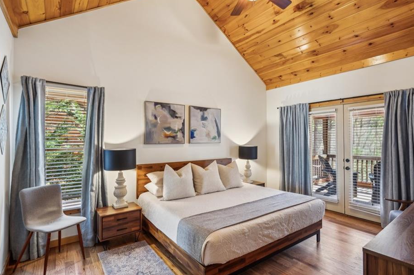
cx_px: 228
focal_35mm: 18
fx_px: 207
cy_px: 143
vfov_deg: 67.3
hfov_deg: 89.8
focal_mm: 16
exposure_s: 1/10
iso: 400
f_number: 5.6
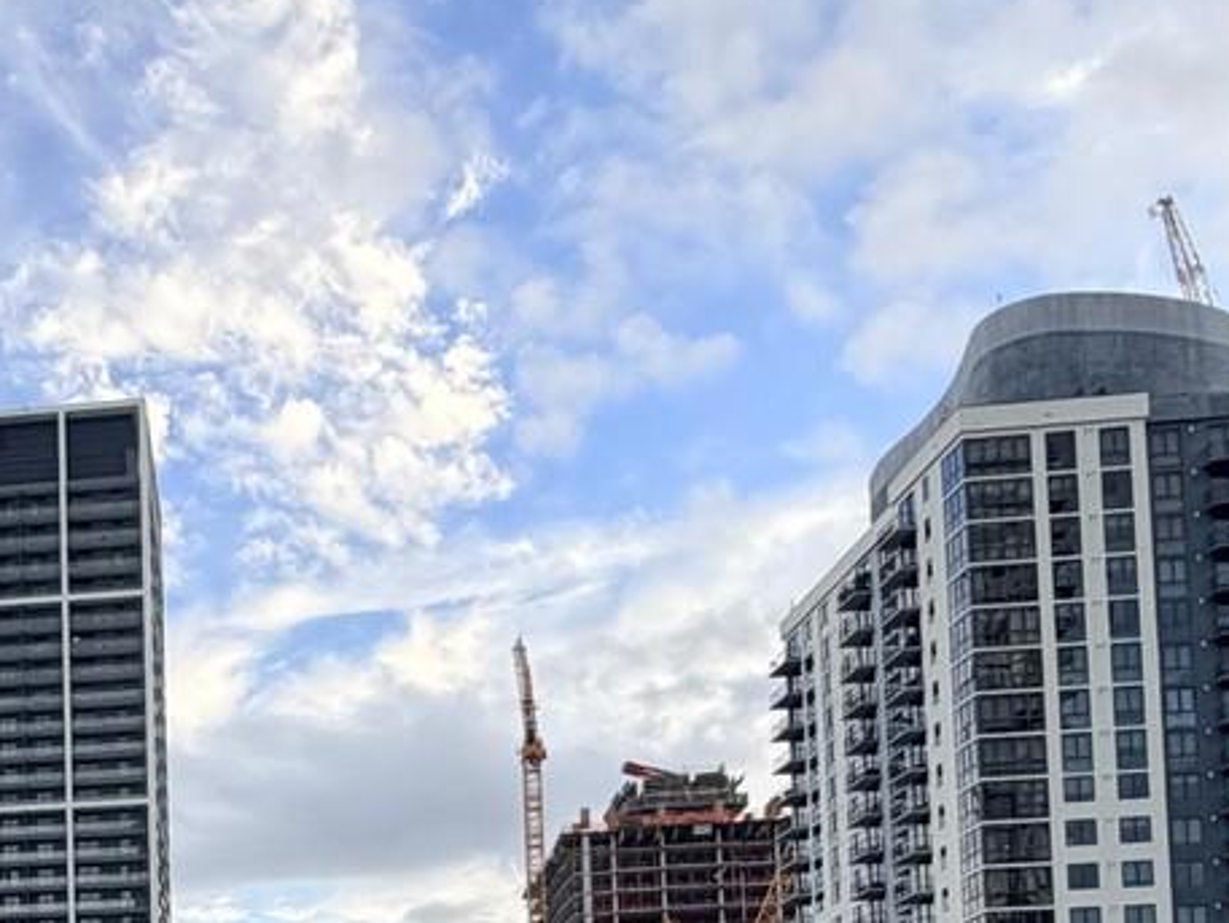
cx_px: 59
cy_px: 1211
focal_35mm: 49
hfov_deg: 35.9
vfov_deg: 25.4
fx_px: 1740
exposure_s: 1/502
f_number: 2.2
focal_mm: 2.22
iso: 64
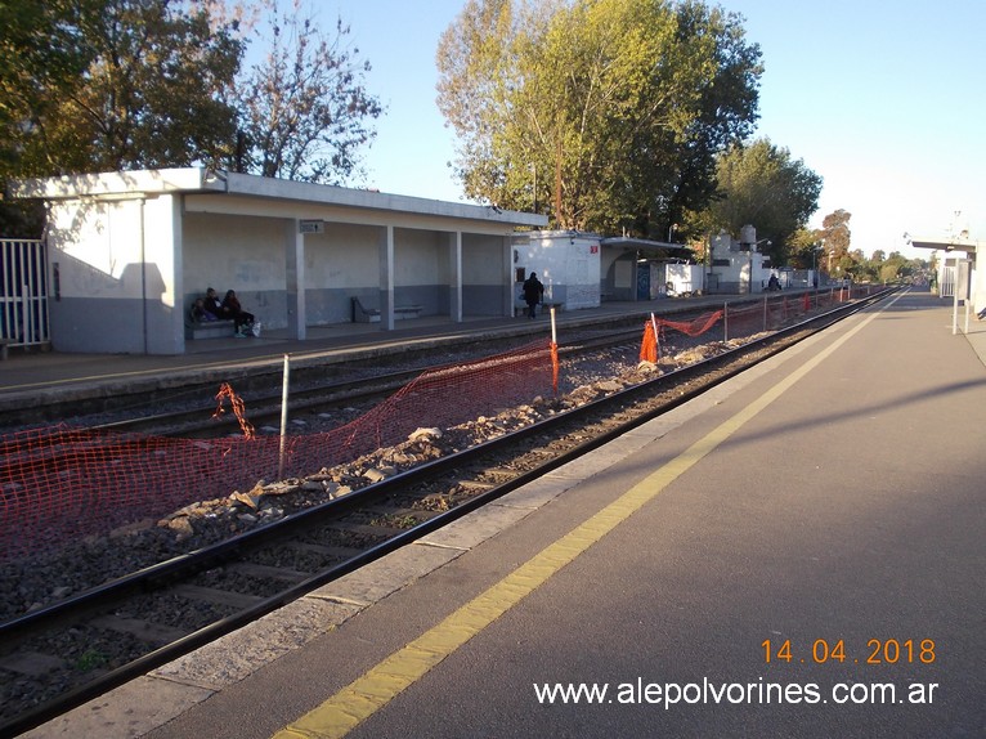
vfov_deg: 37.7
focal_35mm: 38
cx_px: 493
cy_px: 370
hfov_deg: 49.0
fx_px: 1082
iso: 80
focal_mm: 5.3
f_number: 3.1
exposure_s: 1/320
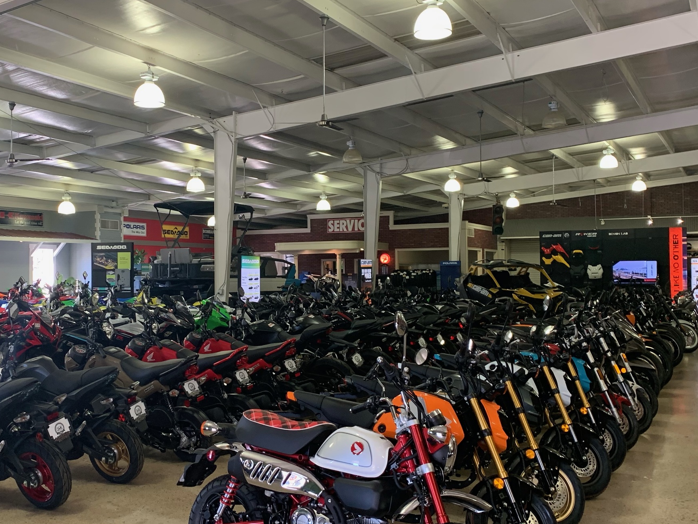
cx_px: 277
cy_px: 270
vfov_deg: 35.9
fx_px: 806
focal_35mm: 40
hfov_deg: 46.5
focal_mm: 4.25
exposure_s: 1/60
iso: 100
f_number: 1.8
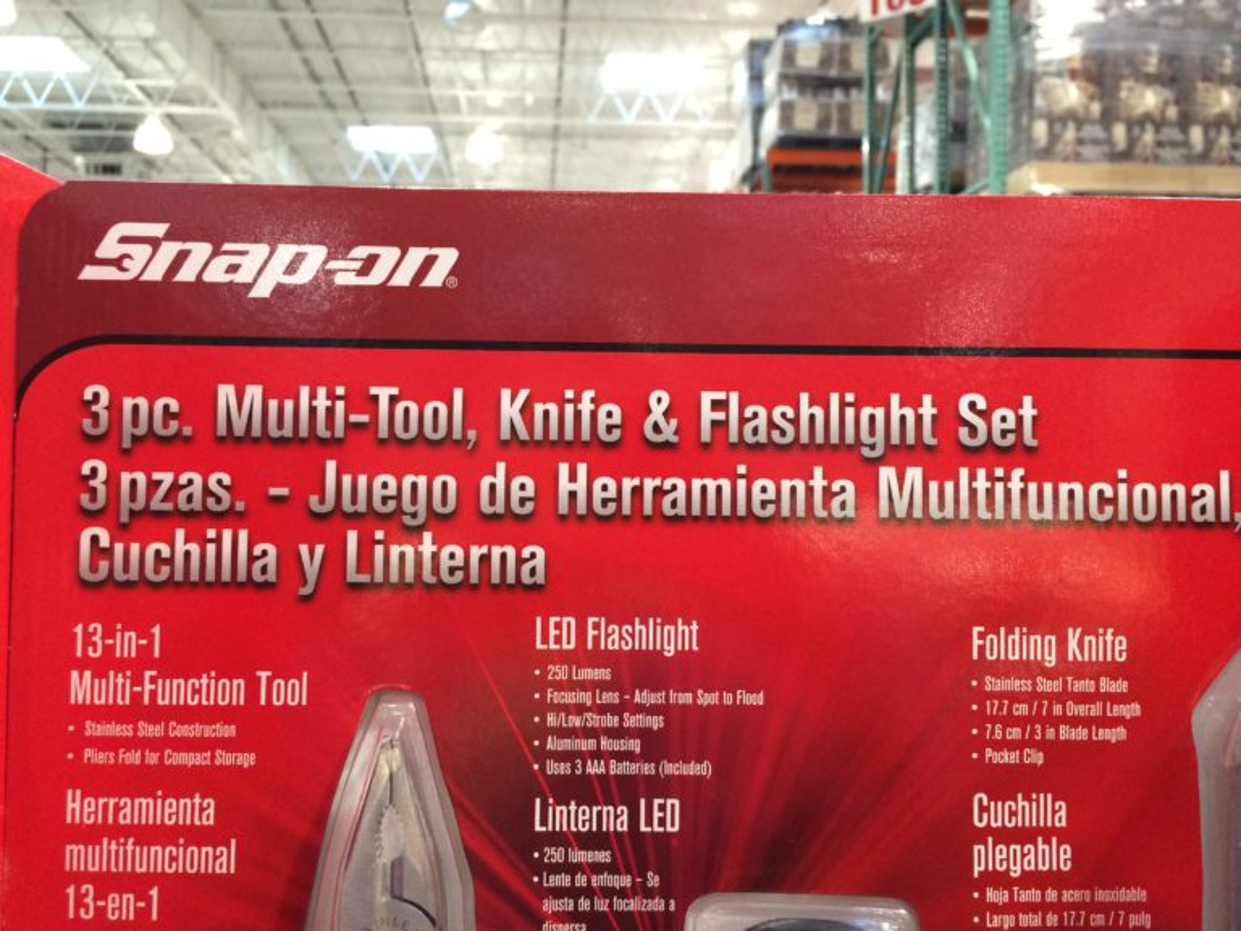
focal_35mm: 29
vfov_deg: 48.2
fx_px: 1040
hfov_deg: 61.7
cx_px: 620
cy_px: 466
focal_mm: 4.15
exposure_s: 1/30
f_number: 2.2
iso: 160
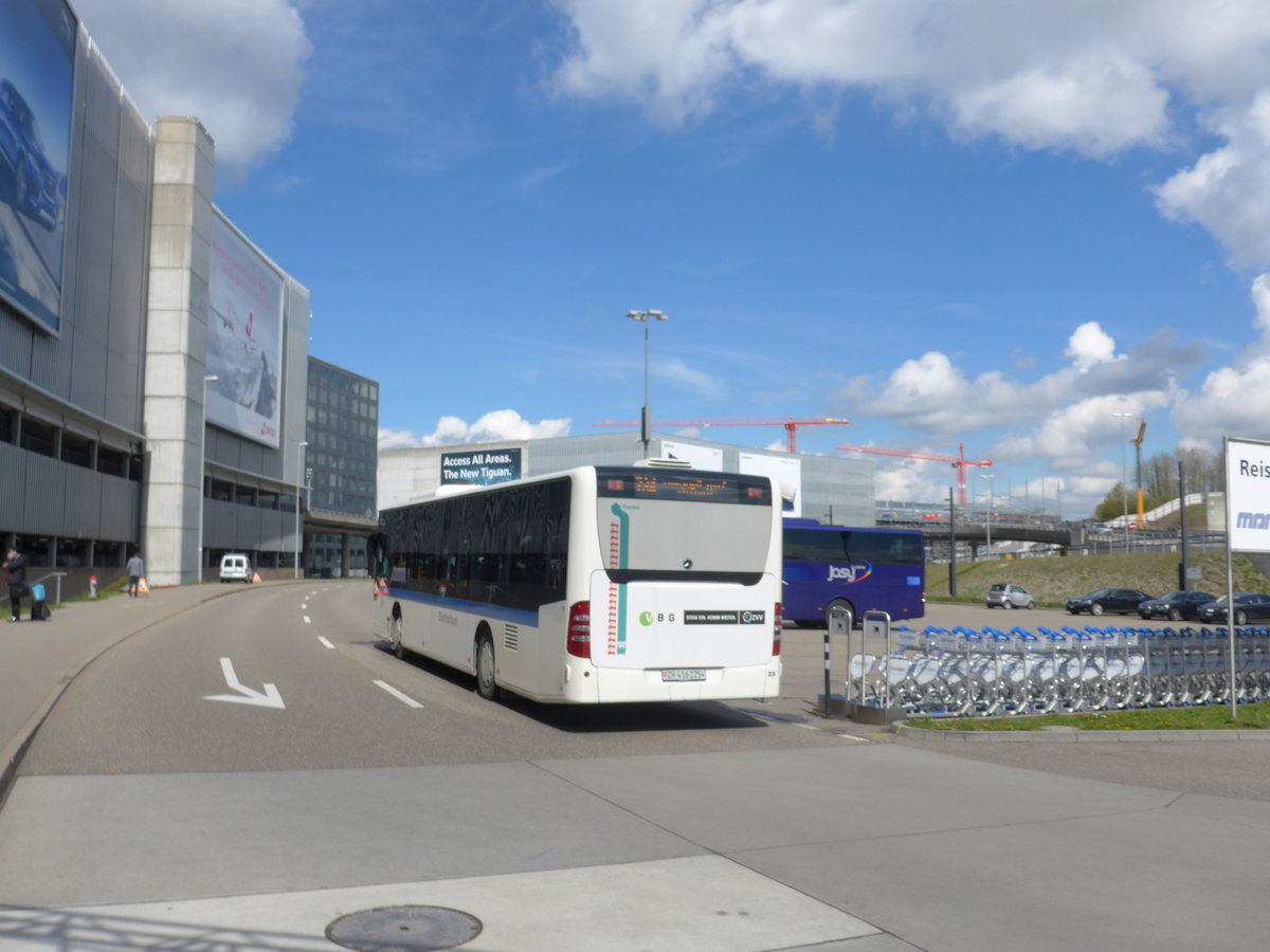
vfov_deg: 48.2
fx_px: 1064
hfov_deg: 61.7
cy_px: 476
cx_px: 635
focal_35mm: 29
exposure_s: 1/1600
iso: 80
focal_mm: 6
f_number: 3.2
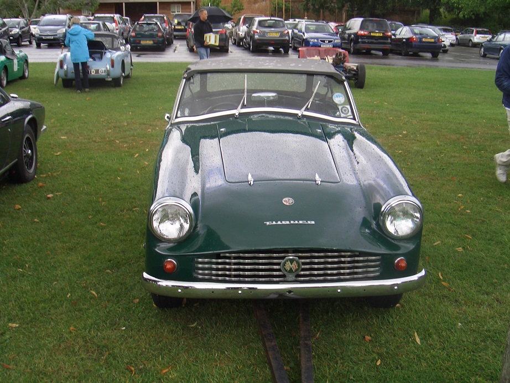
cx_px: 255
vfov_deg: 36.8
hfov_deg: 47.9
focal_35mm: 39
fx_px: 575
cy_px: 192
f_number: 4.8
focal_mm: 8
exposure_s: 1/125
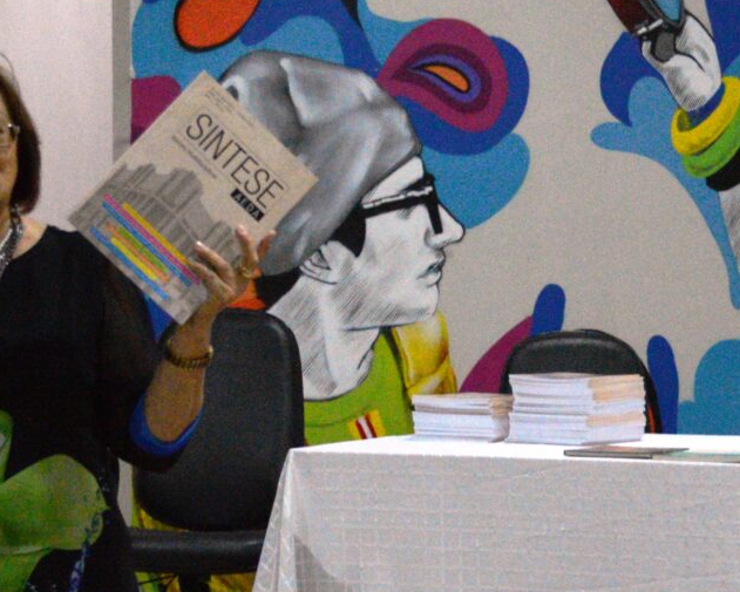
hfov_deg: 13.9
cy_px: 369
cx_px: 659
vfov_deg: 11.3
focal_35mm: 137
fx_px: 3001
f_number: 4.5
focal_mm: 30
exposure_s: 1/50
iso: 3600
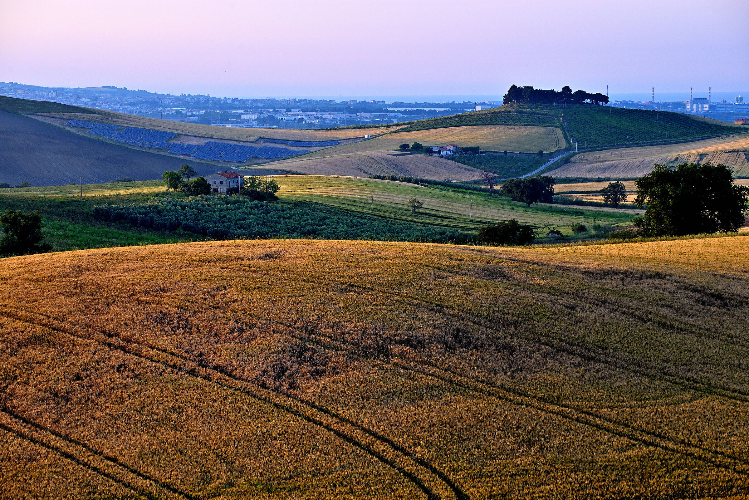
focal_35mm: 112
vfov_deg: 12.2
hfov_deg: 18.3
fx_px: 2331
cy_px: 250
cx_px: 374
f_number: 9
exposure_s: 1/250
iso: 640
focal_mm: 112
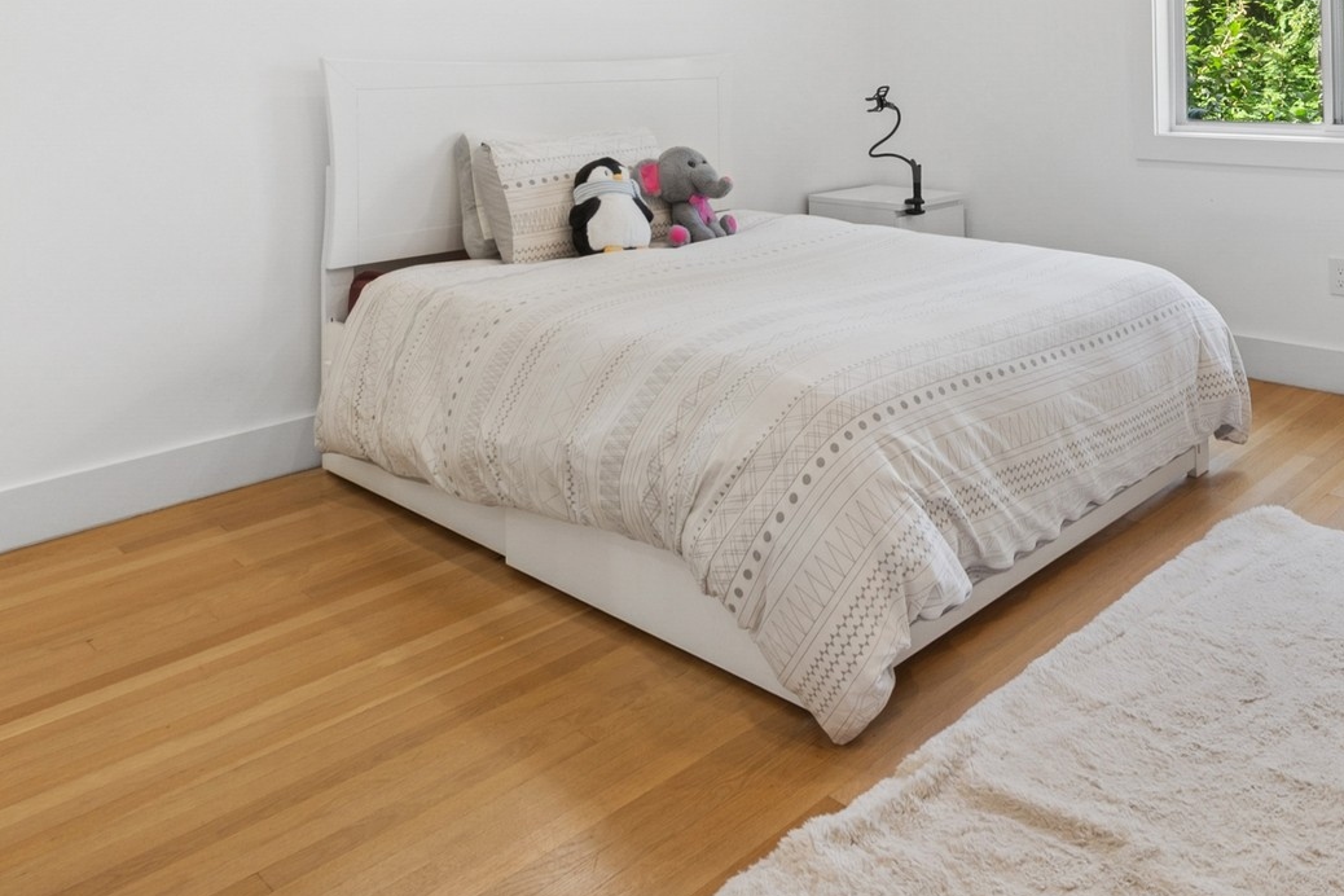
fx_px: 971
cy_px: 229
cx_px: 979
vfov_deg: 47.8
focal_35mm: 26
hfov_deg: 65.9
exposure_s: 1/2.5
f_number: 11
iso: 100
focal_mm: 10
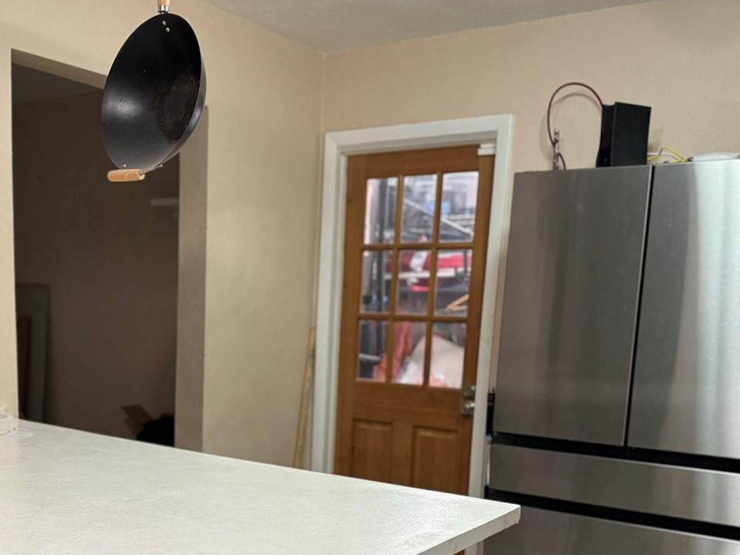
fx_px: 855
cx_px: 265
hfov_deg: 46.3
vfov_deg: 34.8
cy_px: 448
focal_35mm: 40
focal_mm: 6.76
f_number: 1.78
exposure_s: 1/60
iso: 320
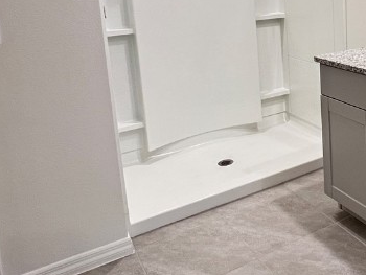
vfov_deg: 35.8
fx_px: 402
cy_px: 36
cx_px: 342
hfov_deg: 43.8
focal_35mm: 38
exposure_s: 1/60
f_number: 1.8
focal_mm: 1.57
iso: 250
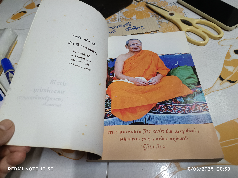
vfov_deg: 56.8
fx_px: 165
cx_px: 119
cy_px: 89
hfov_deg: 71.6
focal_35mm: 24
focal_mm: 5.31
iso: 954
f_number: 1.7
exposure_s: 1/33.3
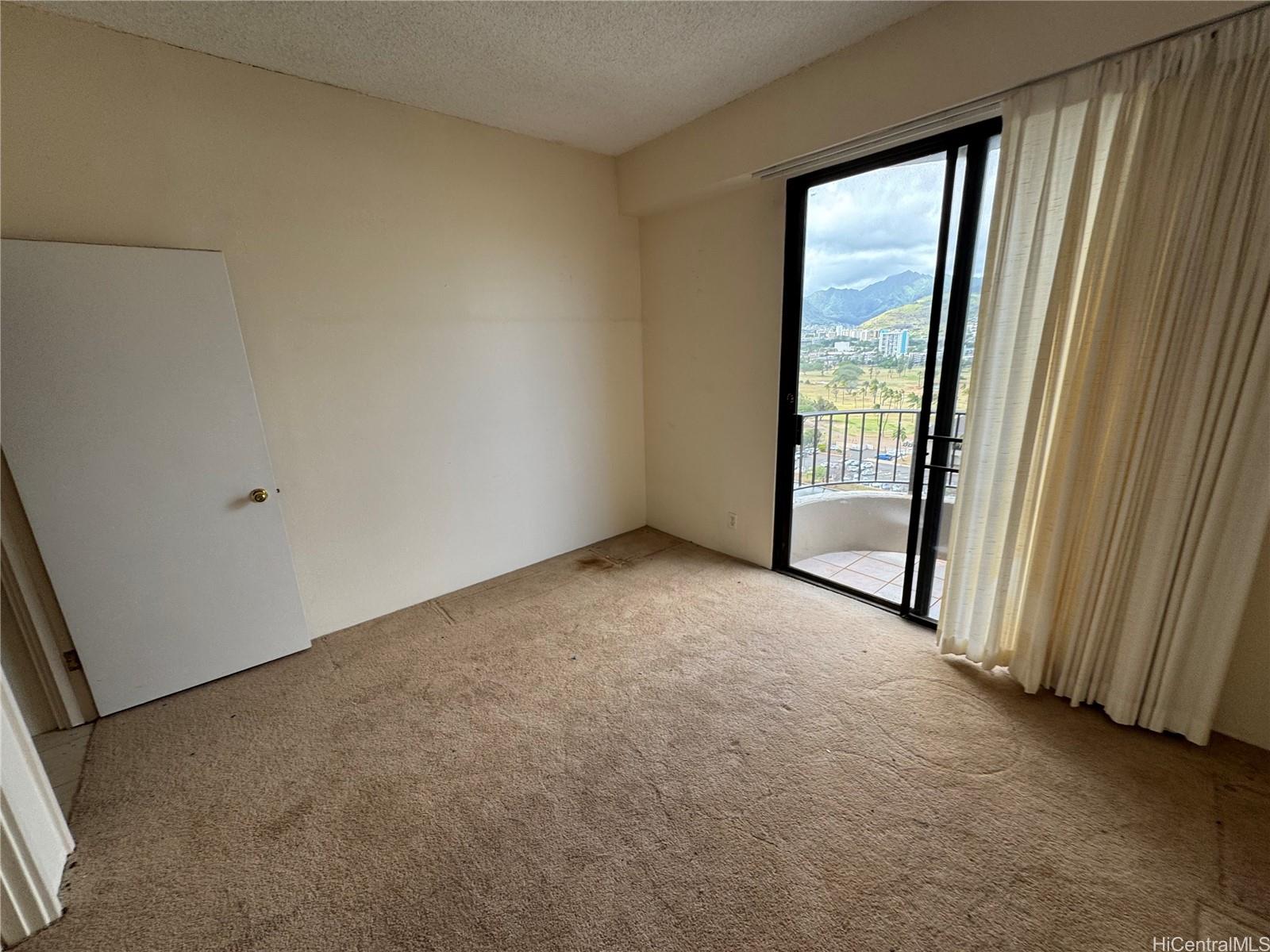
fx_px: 514
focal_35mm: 14
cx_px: 635
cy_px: 476
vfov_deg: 85.7
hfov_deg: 102.1
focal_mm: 2.22
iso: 40
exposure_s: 1/99
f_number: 2.2
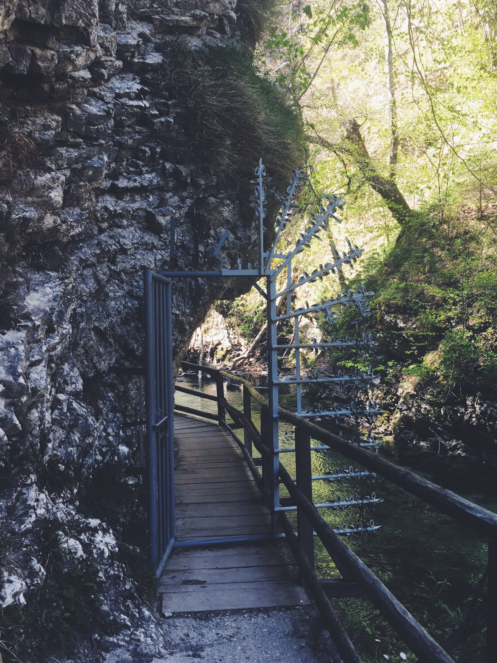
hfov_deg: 46.8
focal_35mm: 30
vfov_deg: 60.0
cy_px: 324
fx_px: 574
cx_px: 256
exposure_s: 1/100
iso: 32
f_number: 2.2
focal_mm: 4.15
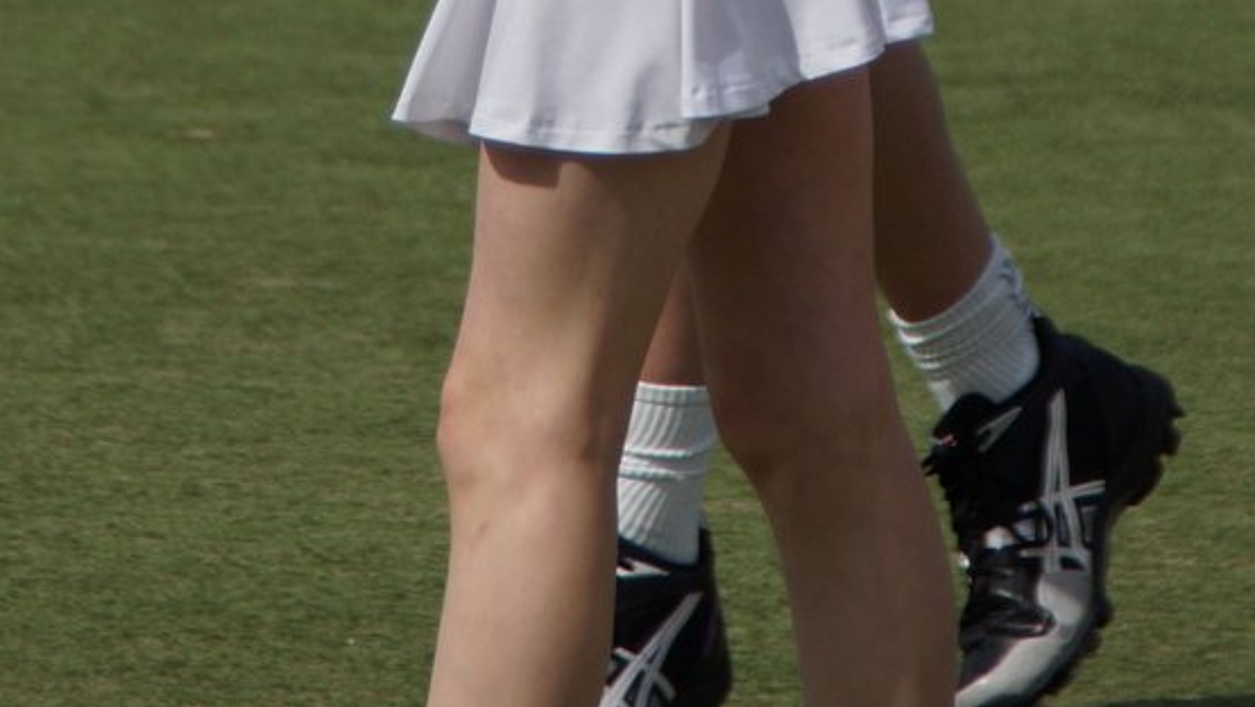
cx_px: 486
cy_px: -442
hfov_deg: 5.3
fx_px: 13548
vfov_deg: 3.0
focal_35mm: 407
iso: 200
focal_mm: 140
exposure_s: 1/2000
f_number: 6.3
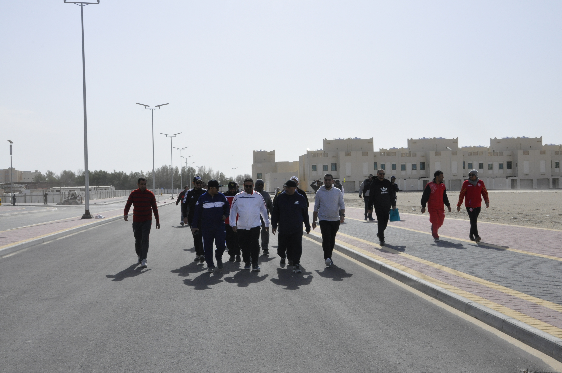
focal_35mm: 39
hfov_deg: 49.6
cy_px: 186
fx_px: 608
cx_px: 281
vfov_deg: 34.1
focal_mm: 26
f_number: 22
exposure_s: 1/500
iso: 800
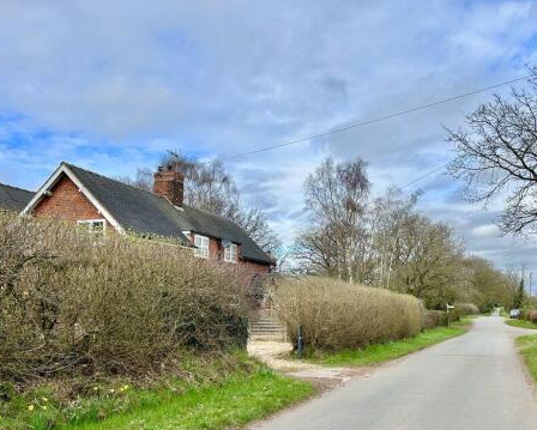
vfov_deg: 44.3
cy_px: 261
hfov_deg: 53.9
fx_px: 525
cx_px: 316
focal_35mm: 33
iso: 50
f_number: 1.5
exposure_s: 1/2632
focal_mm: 5.7
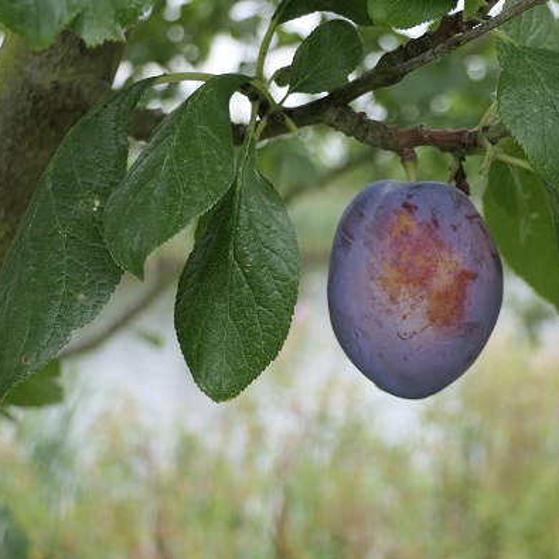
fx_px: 1206
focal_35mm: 66
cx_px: 444
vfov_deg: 26.1
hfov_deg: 25.7
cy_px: 267
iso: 125
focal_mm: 17.5
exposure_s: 1/125
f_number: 3.5
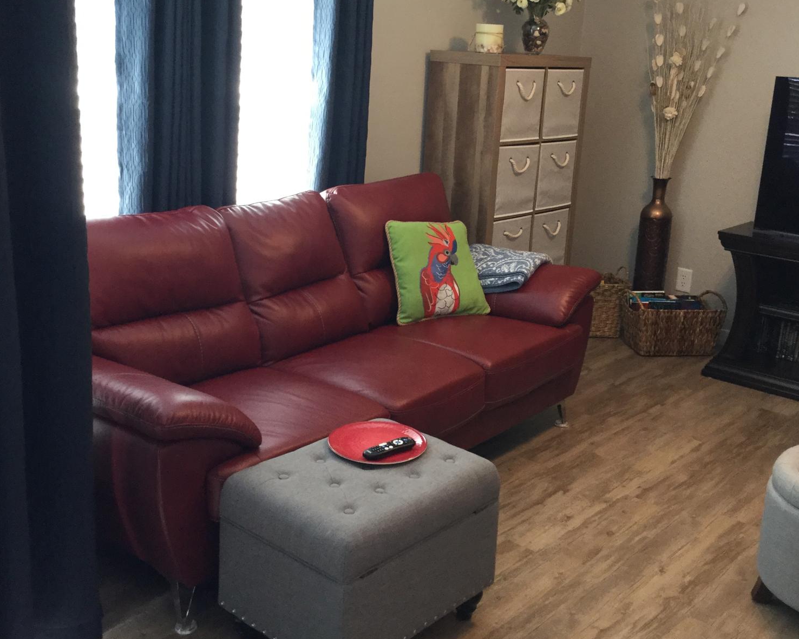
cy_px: 259
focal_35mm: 41
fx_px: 970
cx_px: 404
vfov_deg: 36.4
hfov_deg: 44.8
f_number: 2.4
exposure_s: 1/30
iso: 64
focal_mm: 3.3
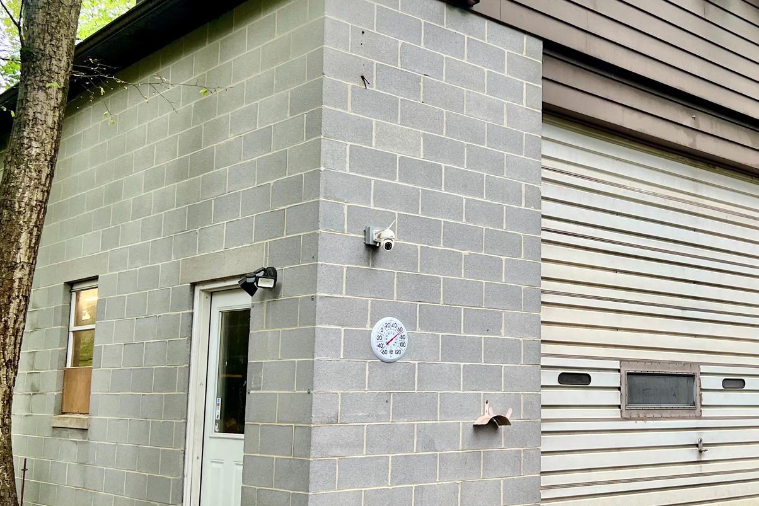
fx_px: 970
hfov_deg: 41.9
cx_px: 530
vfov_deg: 29.3
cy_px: 252
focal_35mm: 46
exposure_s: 1/121
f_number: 1.5
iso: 80
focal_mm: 5.7
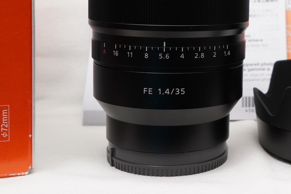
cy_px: 26
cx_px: 235
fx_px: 574
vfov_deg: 18.9
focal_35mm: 71
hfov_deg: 27.8
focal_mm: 24
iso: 800
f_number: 8
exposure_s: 1/60
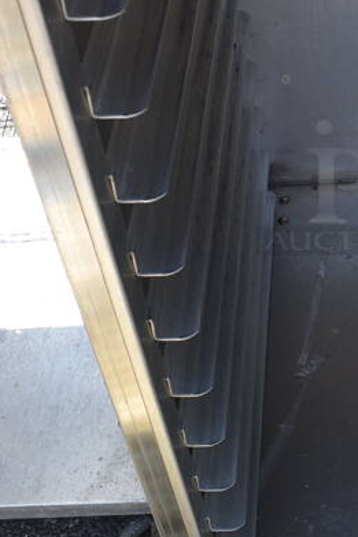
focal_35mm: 70
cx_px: 409
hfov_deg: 18.6
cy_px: 183
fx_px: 1043
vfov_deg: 28.7
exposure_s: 1/250
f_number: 5.6
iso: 250
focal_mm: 20
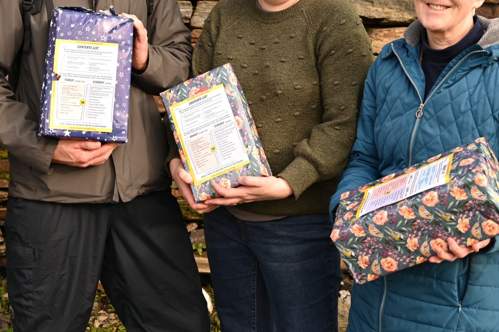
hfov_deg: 26.8
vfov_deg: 18.0
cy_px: 72
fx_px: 1039
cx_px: 147
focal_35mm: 75
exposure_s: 1/160
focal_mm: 43
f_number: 4
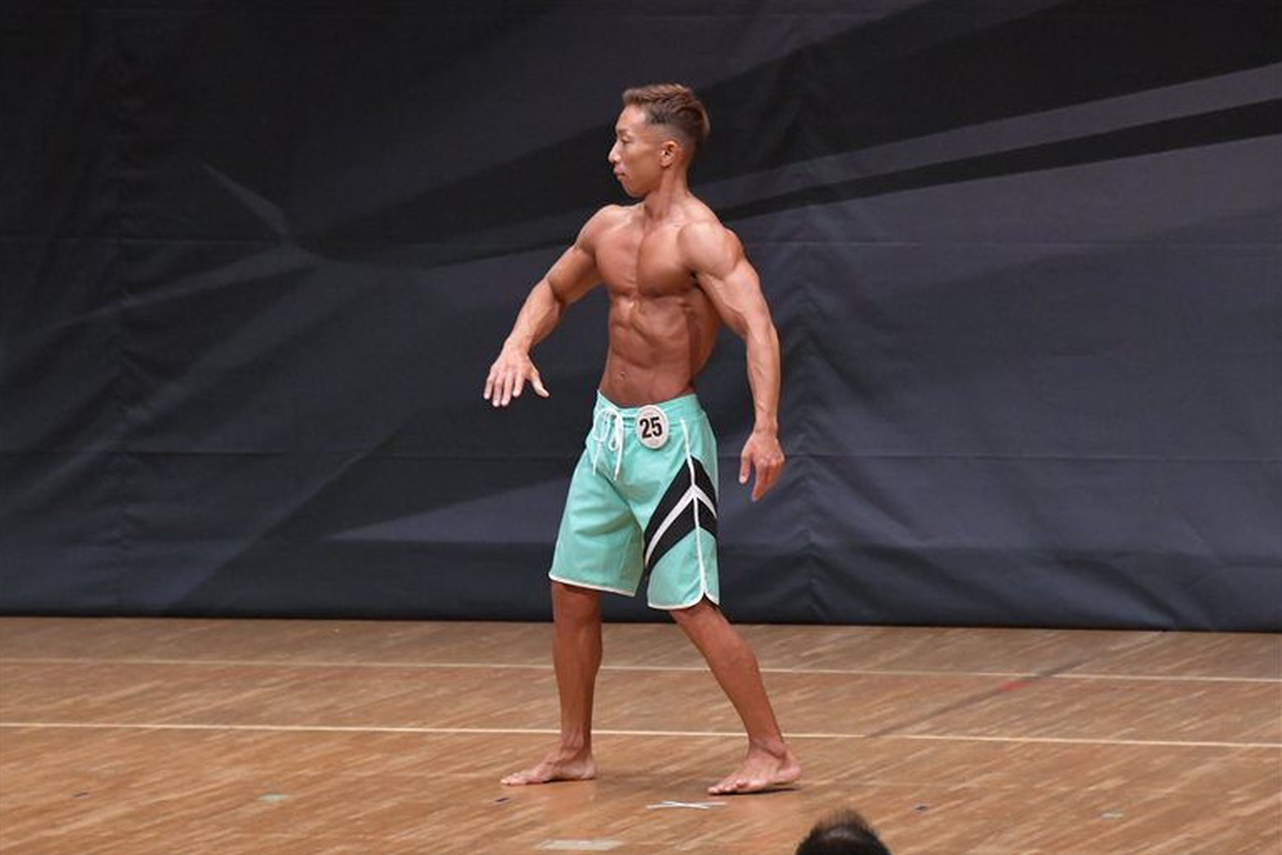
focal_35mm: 287
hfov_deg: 7.2
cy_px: 428
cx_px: 638
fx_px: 10222
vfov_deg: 4.8
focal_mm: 190
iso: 6400
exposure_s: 1/400
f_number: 5.6
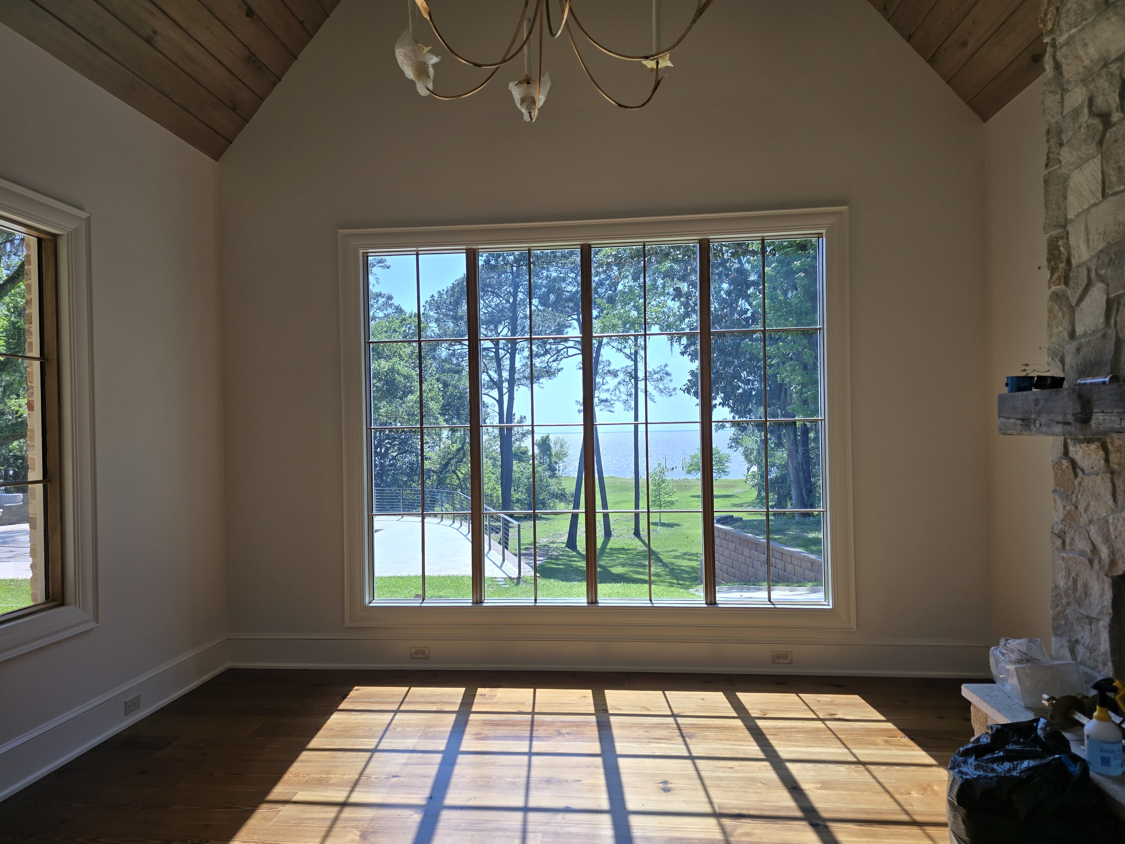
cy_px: 422
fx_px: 747
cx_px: 562
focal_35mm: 23
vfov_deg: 58.9
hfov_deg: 73.9
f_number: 1.7
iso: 12
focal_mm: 6.3
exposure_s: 1/385
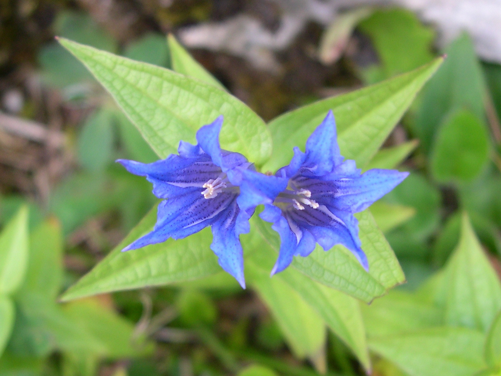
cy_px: 188
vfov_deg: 37.7
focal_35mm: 38
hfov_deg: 49.0
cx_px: 250
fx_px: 550
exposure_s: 1/85
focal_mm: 8
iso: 100
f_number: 2.8
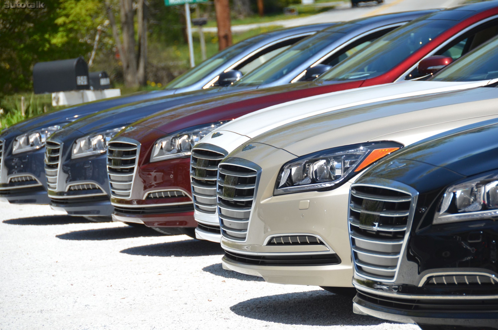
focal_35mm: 225
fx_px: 3106
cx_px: 249
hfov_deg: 9.2
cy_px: 165
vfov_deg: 6.1
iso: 400
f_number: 6.3
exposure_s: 1/1600
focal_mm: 150
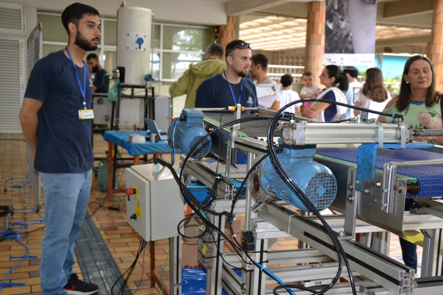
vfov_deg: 29.9
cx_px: 222
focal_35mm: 45
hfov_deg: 43.6
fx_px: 554
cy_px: 148
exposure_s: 1/60
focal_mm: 30
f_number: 4
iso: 1400
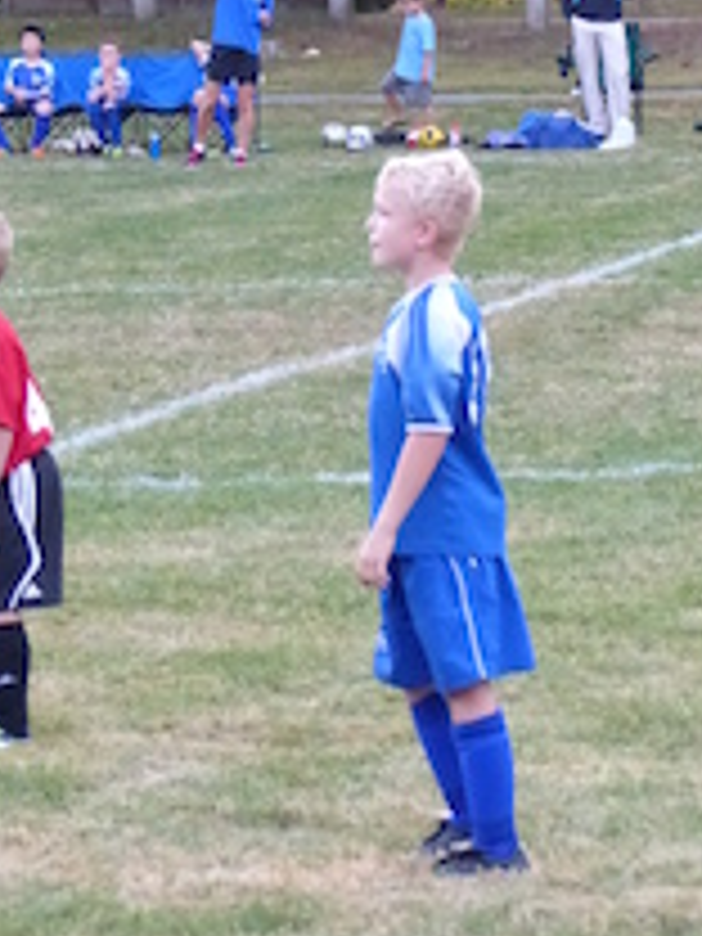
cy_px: 194
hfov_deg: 6.1
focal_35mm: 242
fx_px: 6544
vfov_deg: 8.2
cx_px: 180
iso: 800
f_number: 2.8
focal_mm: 22.6
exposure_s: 1/80
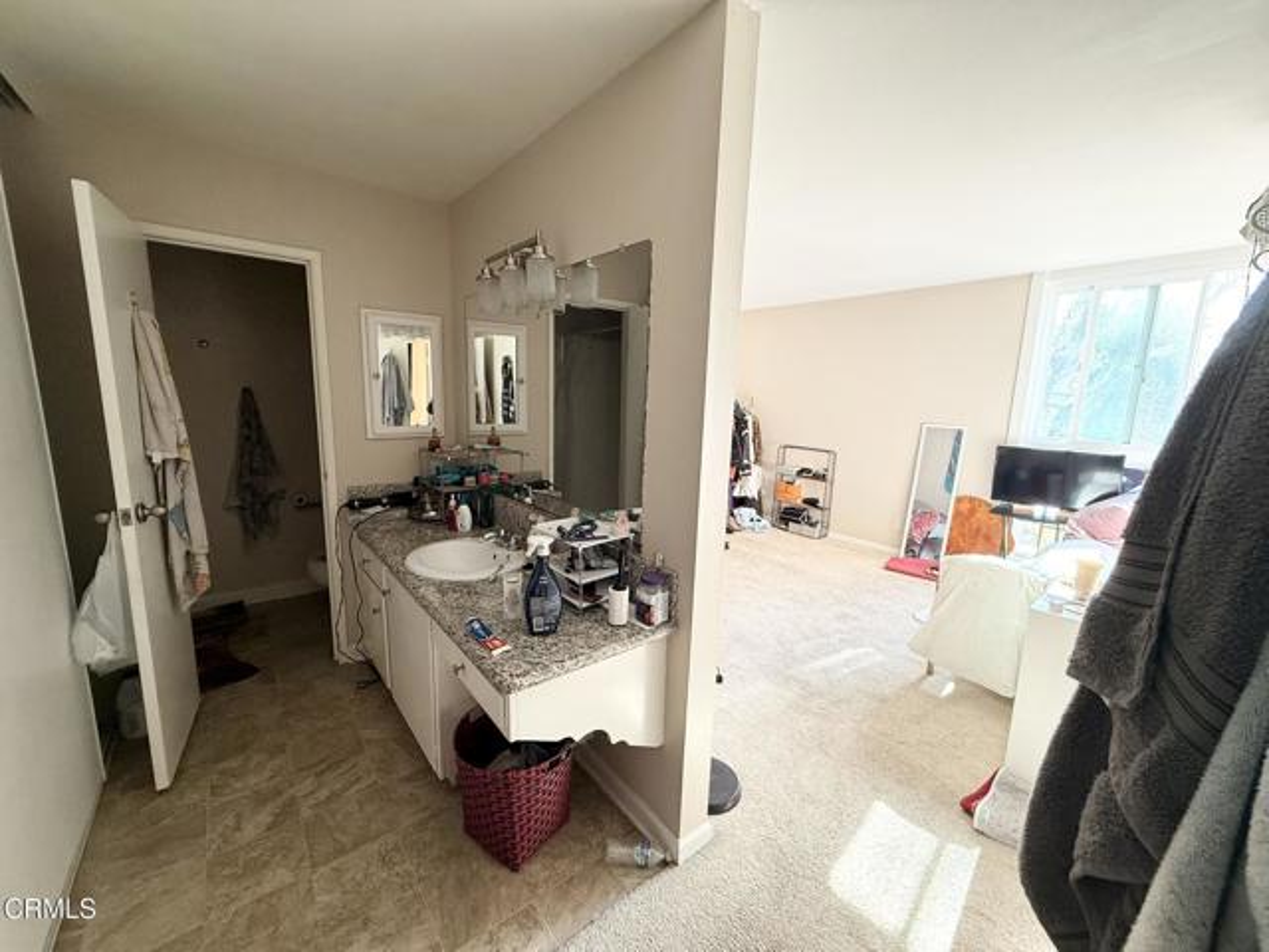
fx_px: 513
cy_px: 476
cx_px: 634
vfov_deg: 85.7
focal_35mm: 14
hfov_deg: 102.1
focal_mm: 2.22
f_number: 2.2
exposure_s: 1/60
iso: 200
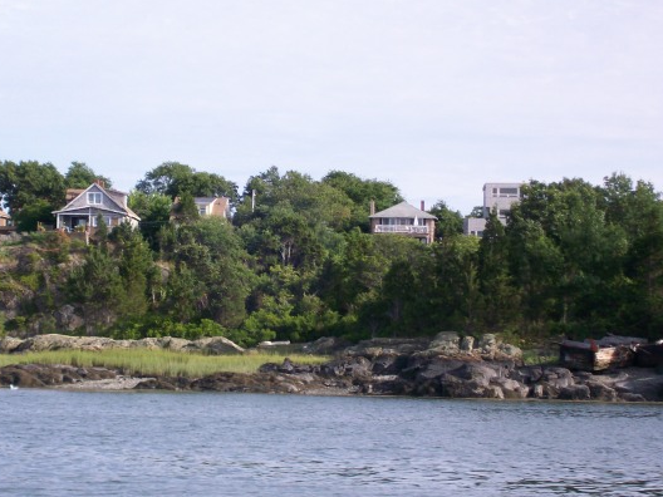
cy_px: 256
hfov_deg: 15.0
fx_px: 2509
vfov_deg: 11.3
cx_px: 262
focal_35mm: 131
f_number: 4.8
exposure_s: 1/357
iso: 80
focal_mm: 18
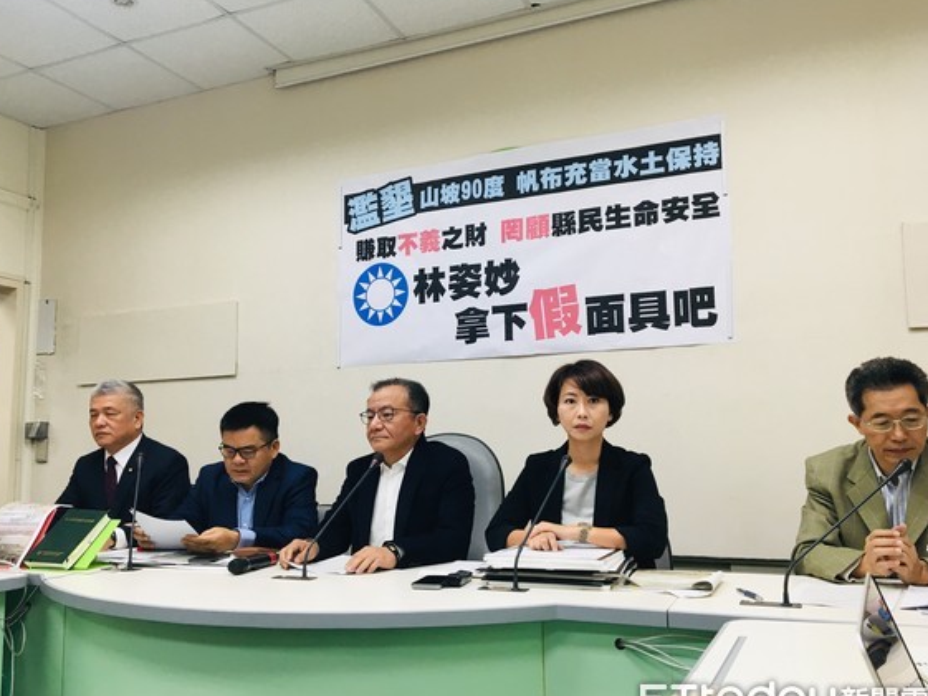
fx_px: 831
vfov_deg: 45.4
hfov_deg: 58.3
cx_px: 445
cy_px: 360
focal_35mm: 31
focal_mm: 4.15
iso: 32
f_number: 2.2
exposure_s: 1/30
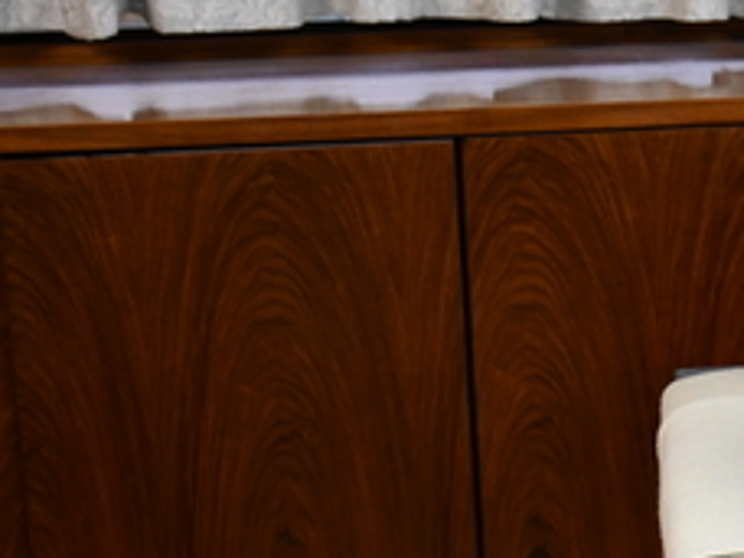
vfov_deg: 9.3
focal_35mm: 160
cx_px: 1186
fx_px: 3439
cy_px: 264
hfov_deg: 11.7
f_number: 4.2
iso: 1600
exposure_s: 1/125
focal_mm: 35
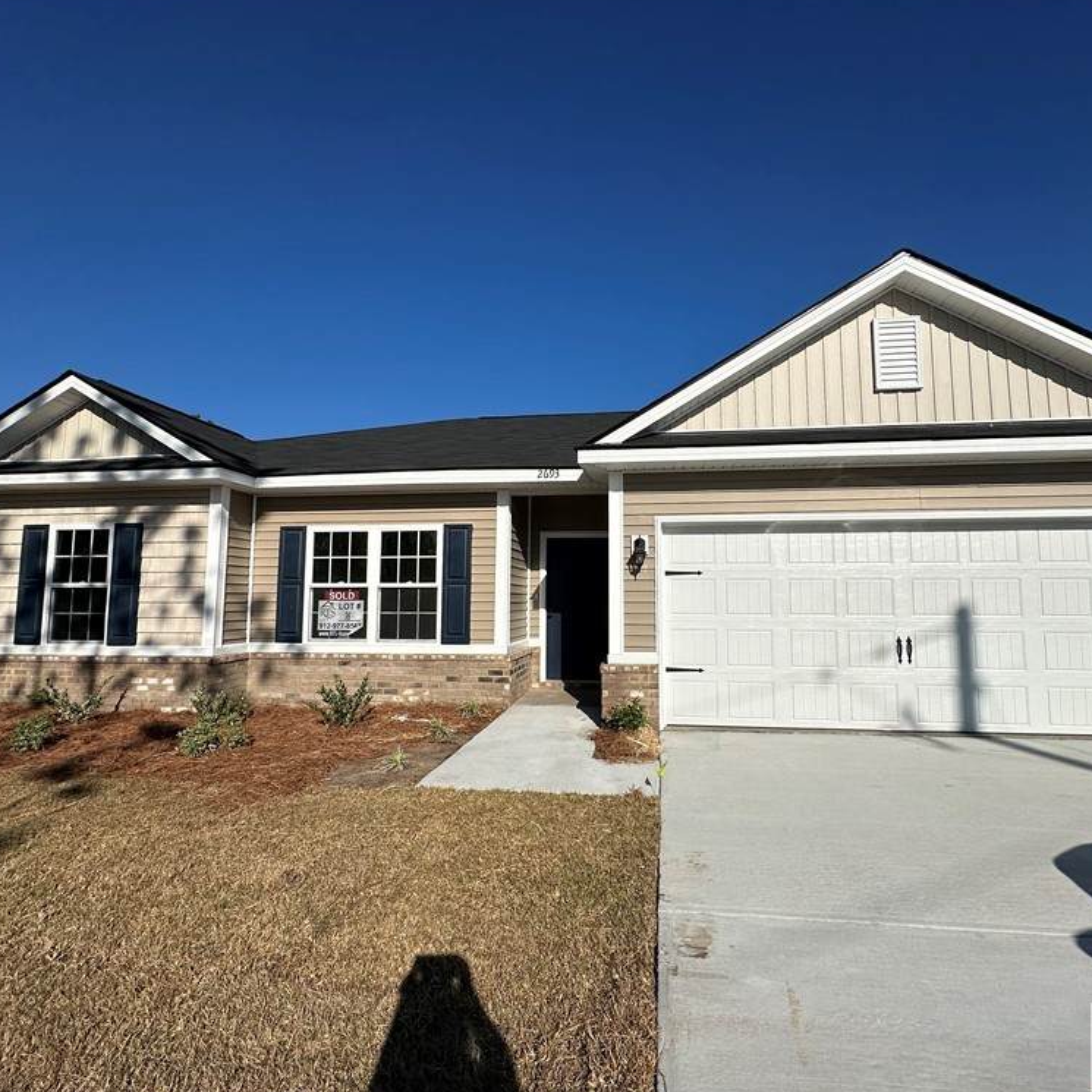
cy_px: 547
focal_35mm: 17
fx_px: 607
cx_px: 595
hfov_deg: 83.8
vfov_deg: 84.0
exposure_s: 1/6897
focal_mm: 2.22
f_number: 2.2
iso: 50
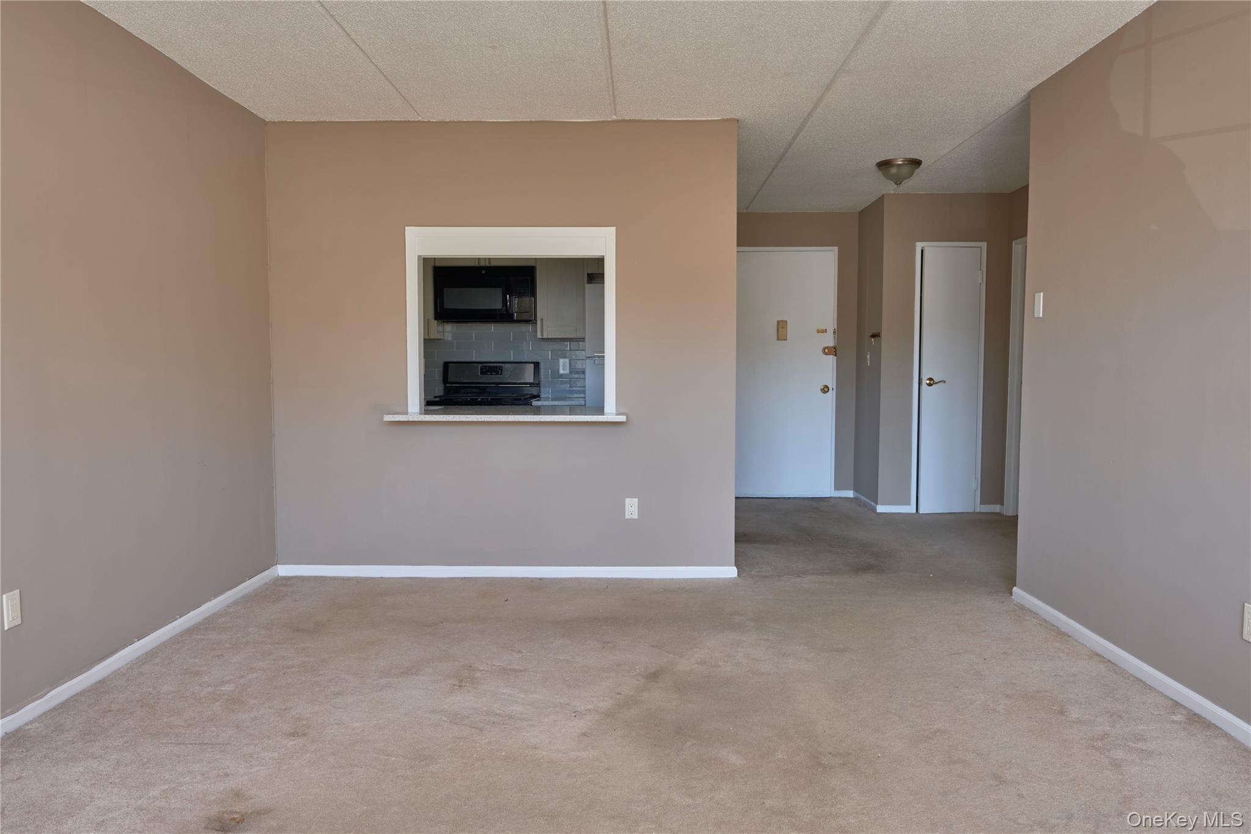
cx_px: 626
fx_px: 834
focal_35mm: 24
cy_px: 417
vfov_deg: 53.1
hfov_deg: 73.7
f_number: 8
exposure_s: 1/4
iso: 160
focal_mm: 16
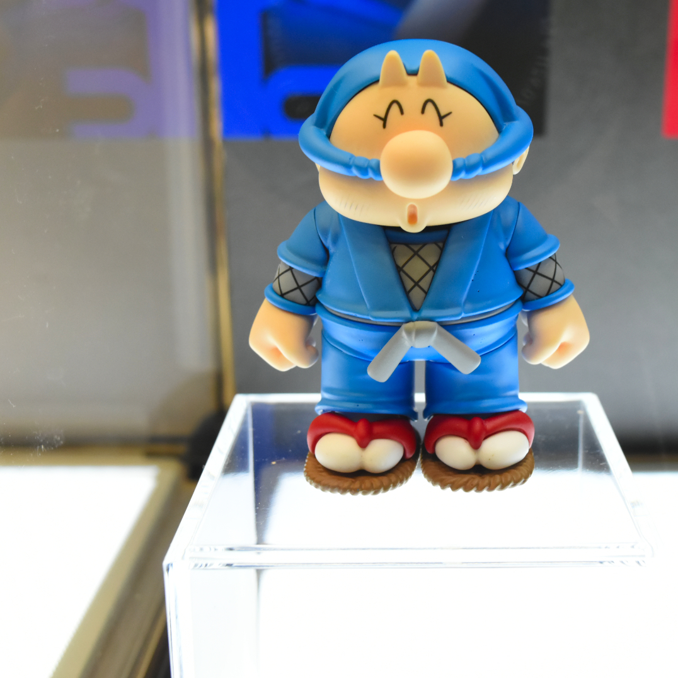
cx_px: 438
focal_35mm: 56
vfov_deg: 30.7
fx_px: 1233
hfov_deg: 30.6
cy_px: 338
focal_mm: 29
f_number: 8
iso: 2000
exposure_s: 1/60
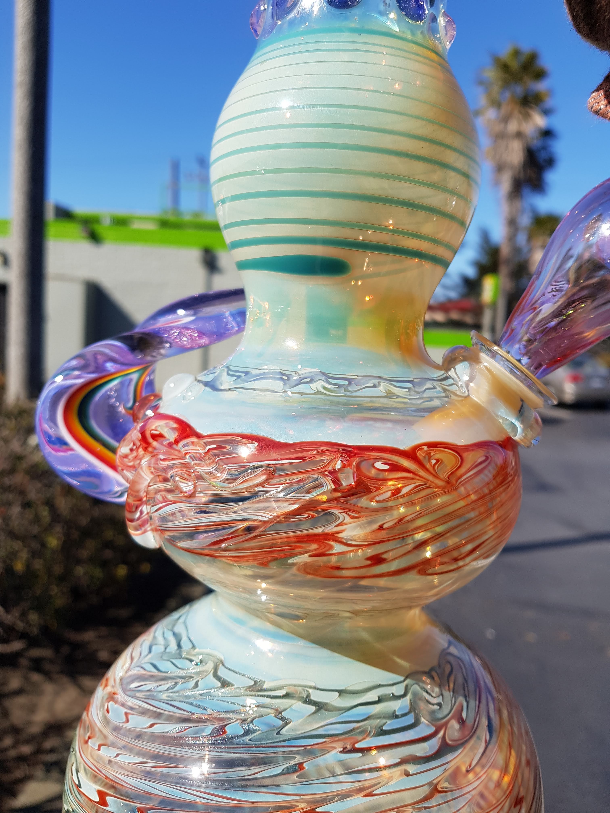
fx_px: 611
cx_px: 305
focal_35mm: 26
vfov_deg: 67.3
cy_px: 406
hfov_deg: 53.1
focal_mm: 4.2
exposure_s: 1/2080
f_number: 1.7
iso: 40
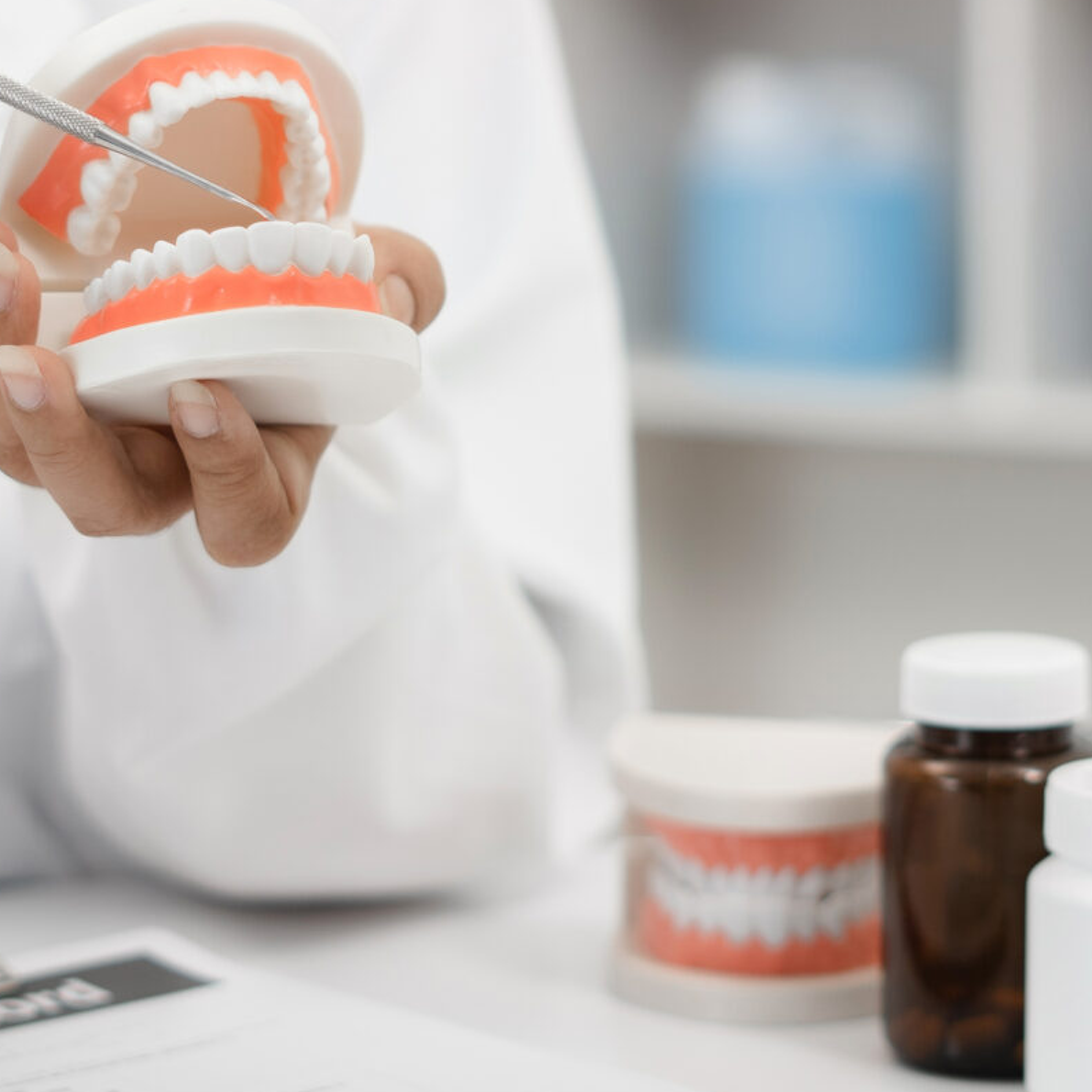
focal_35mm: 137
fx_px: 4890
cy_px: 97
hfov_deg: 12.7
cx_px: 574
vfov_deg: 12.6
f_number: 2.2
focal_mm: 50
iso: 160
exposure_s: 1/200
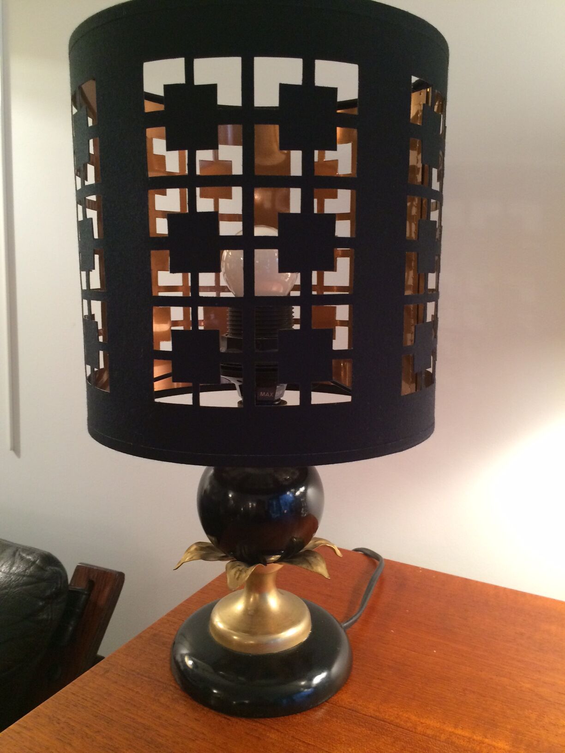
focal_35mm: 29
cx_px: 282
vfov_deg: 61.7
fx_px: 631
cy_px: 376
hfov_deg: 48.2
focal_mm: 4.15
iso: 200
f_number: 2.2
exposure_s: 1/33
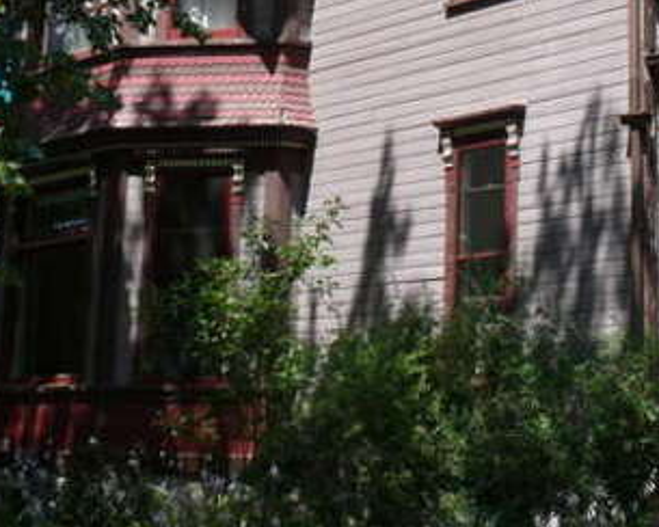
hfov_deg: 21.5
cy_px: -50
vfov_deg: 17.1
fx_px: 1697
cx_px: 592
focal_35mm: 87
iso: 100
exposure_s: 1/100
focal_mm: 6
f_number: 4
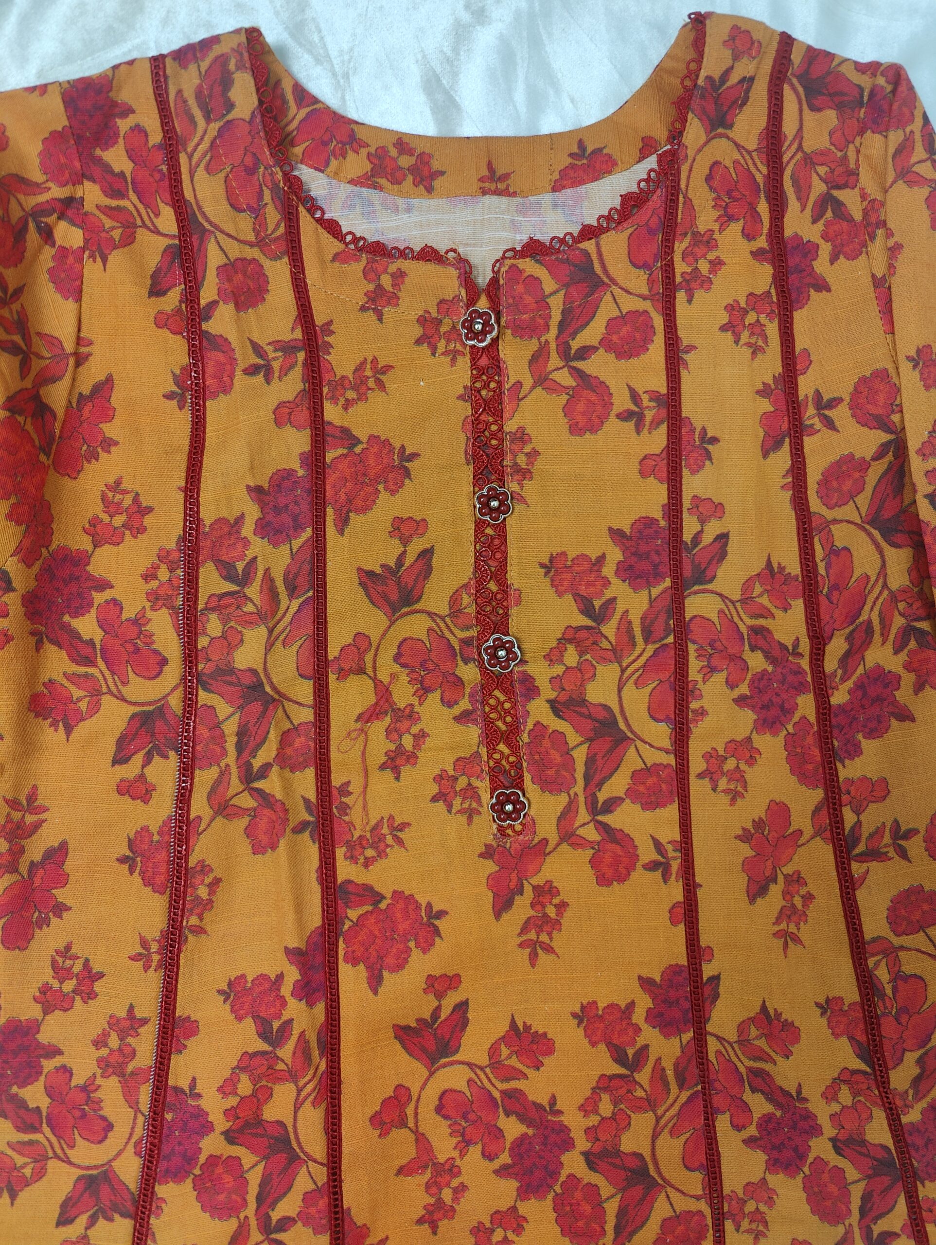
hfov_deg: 59.0
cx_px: 468
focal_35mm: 23
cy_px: 622
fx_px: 828
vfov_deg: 73.9
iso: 250
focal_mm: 6.06
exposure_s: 1/50
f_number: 1.8
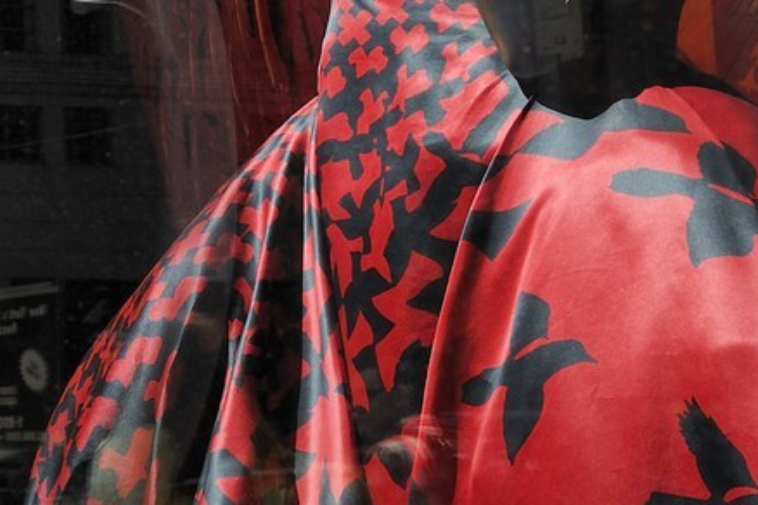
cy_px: 187
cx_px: -478
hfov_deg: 16.9
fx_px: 2232
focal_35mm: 106
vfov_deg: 12.9
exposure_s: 1/200
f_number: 8
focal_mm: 29
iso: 200
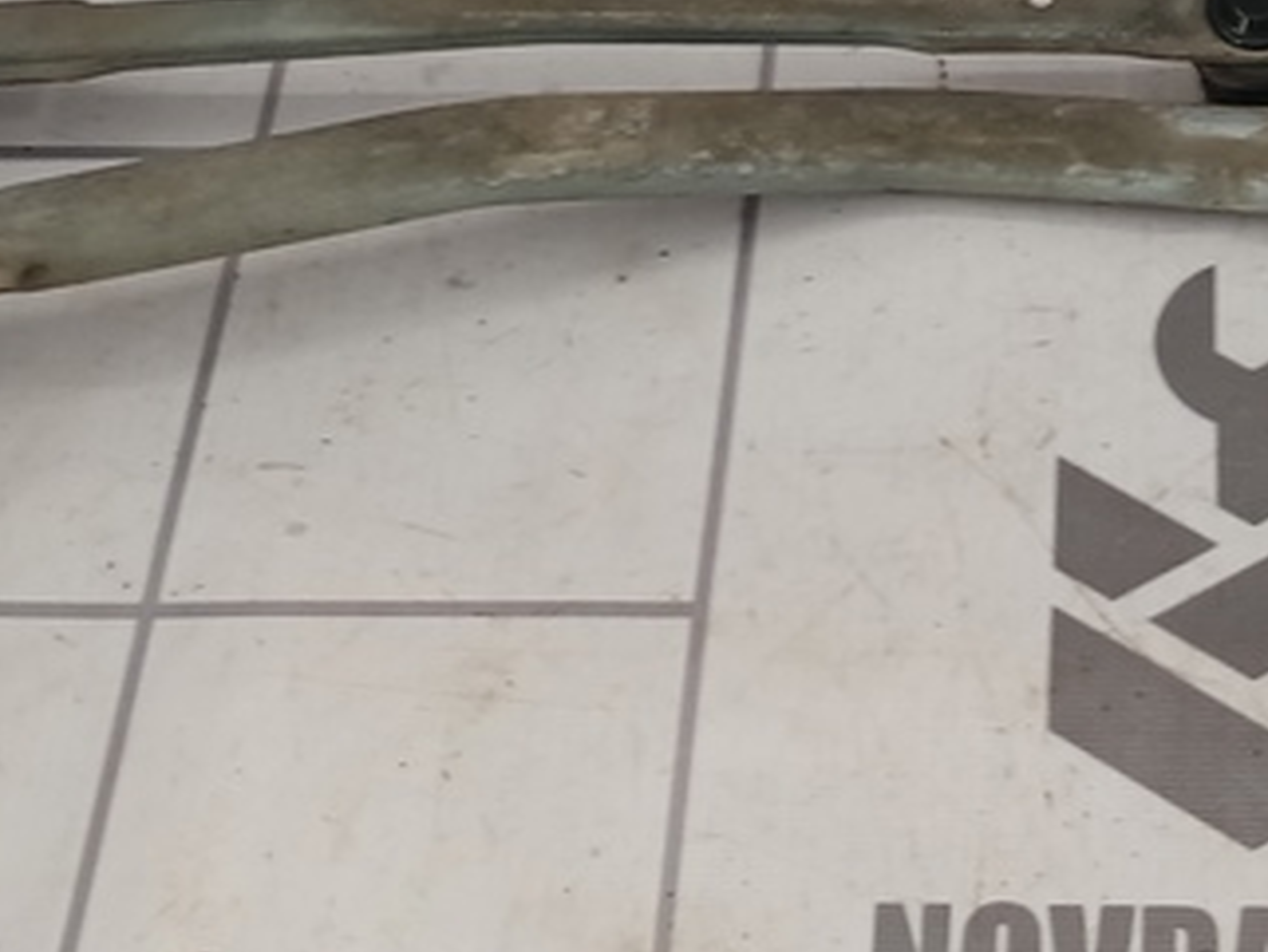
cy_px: -87
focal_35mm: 86
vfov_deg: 16.7
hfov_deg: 22.2
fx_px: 3151
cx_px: 1157
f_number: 1.8
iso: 80
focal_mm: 4
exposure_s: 1/50
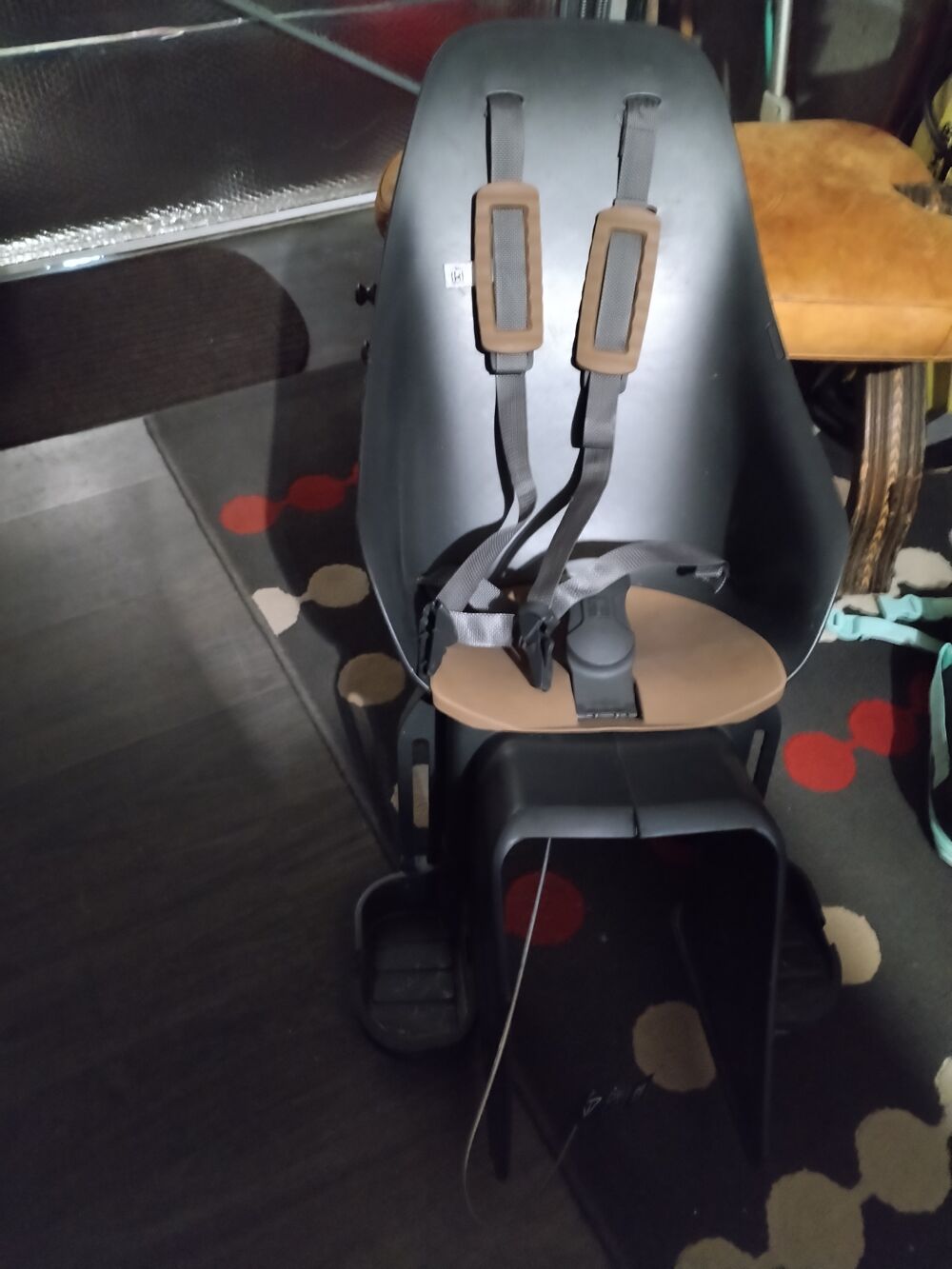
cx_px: 476
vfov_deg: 61.7
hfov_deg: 48.2
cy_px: 634
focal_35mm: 29
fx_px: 1063
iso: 3457
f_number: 1.8
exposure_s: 1/12.5
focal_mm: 4.75
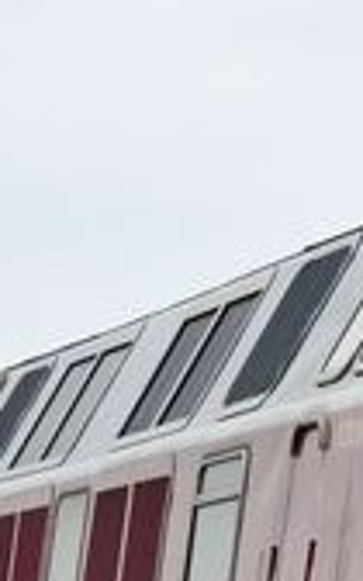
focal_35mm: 373
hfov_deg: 3.5
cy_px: 730
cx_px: 539
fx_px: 5904
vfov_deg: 5.6
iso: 320
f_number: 9
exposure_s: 1/320
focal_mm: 40
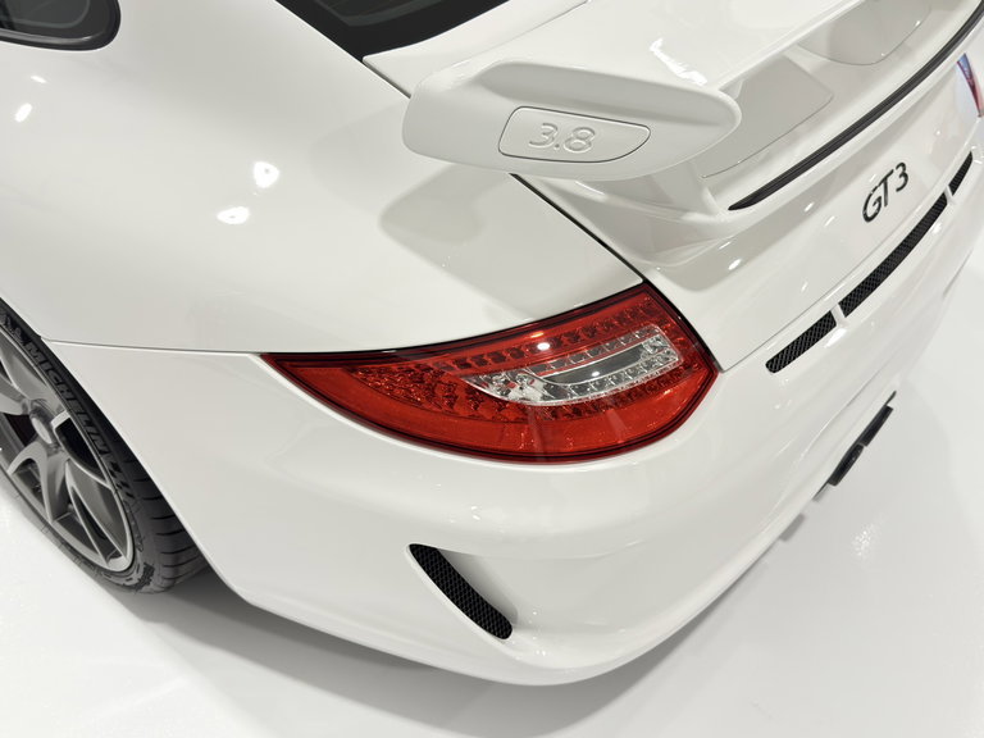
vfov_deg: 40.7
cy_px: 369
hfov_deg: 52.6
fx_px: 995
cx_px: 492
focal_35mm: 35
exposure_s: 1/120
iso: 125
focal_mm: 6.76
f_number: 1.78
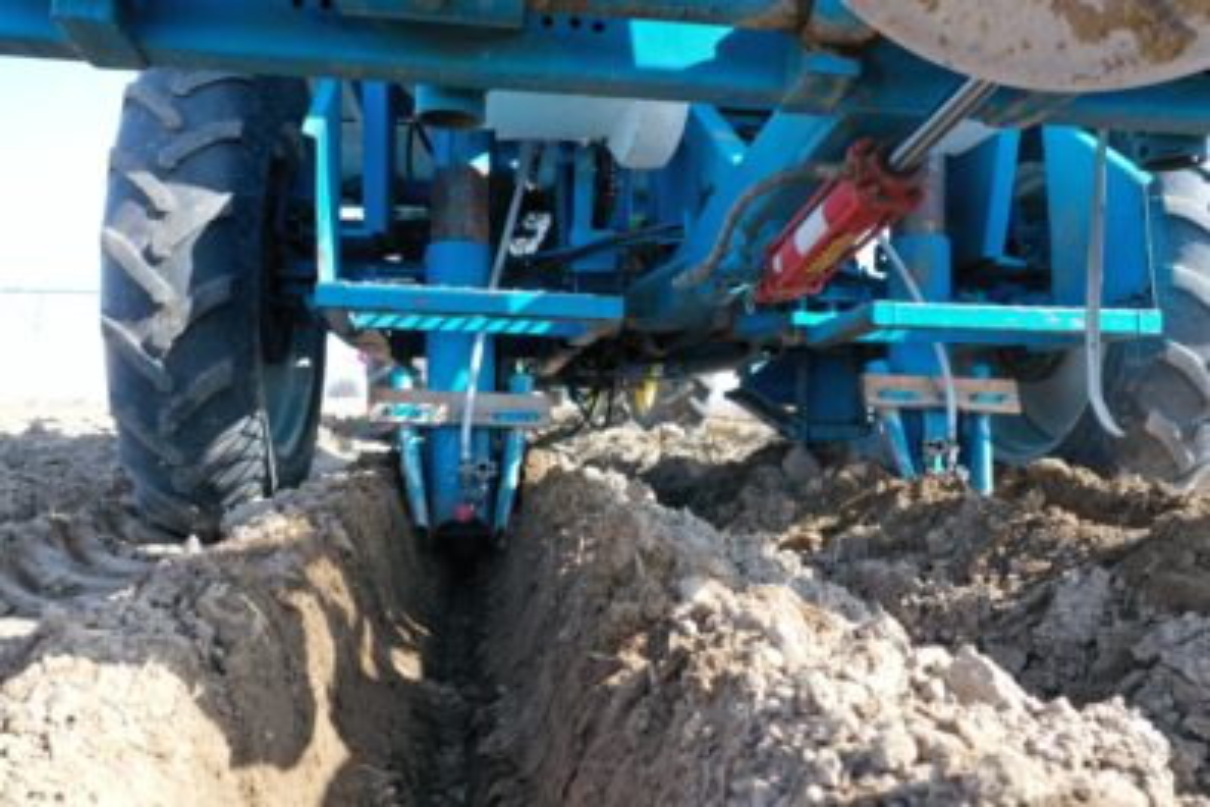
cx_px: 605
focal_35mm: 28
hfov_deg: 65.5
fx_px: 941
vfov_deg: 46.4
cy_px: 404
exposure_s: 1/240
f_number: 5
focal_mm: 10.26
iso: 200
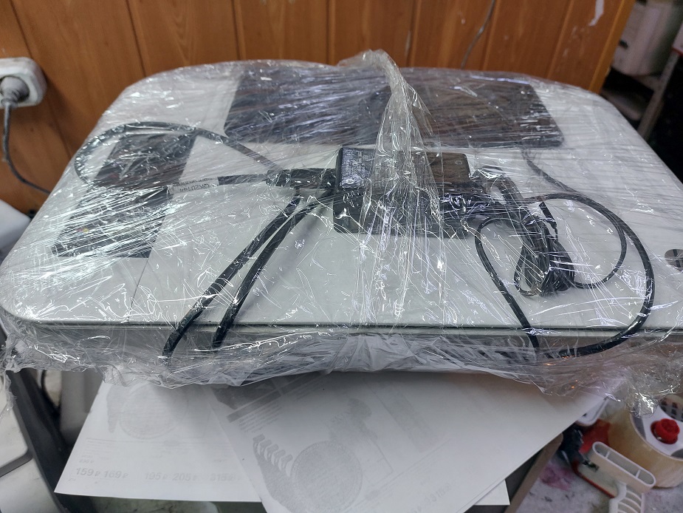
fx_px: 474
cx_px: 342
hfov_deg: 71.6
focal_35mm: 24
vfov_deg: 56.8
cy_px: 256
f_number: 1.8
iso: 50
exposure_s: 1/50
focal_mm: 5.23
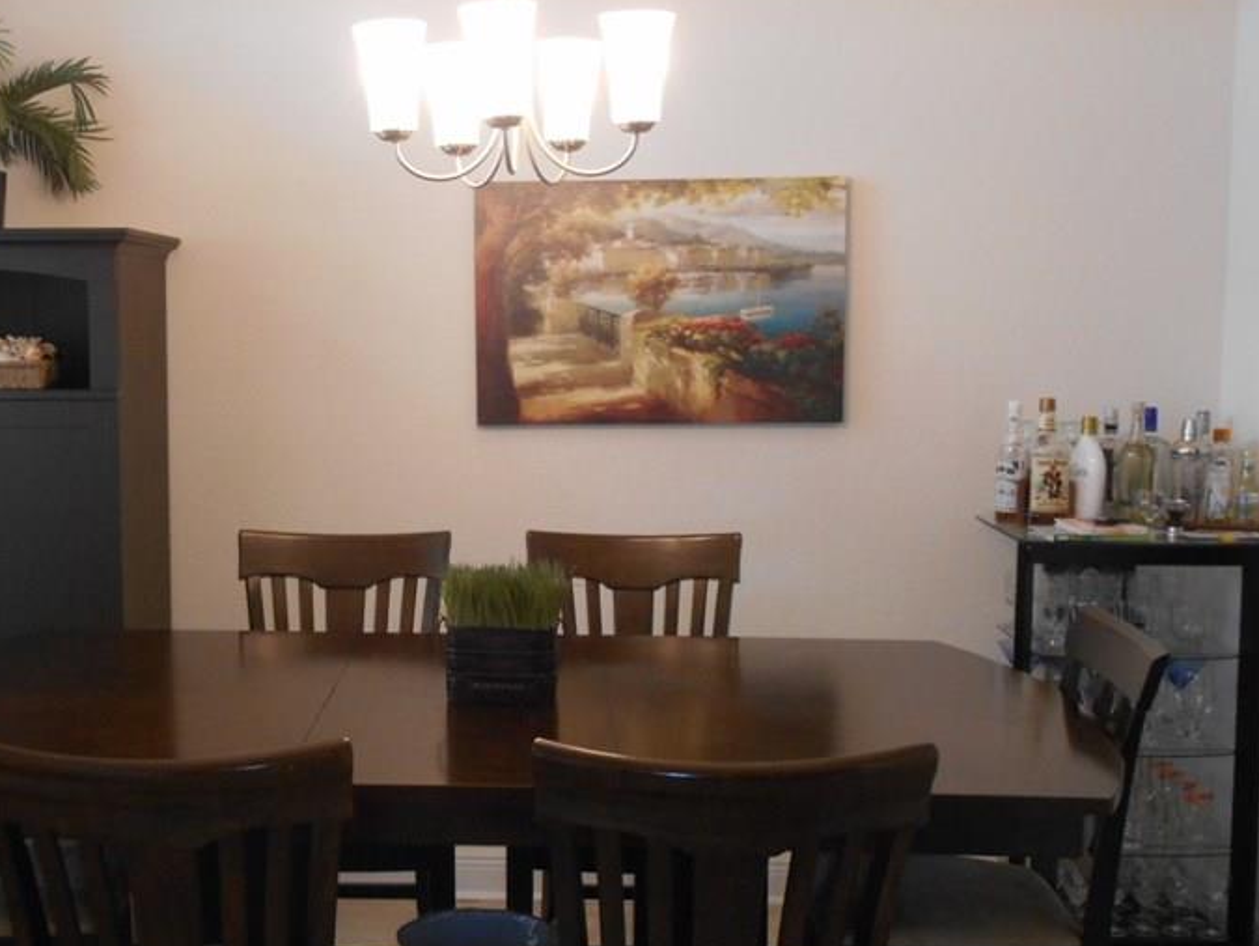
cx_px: 427
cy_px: 489
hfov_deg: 40.0
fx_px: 1710
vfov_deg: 30.9
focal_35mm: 47
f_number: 3.6
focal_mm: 5.5
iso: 320
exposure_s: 1/30
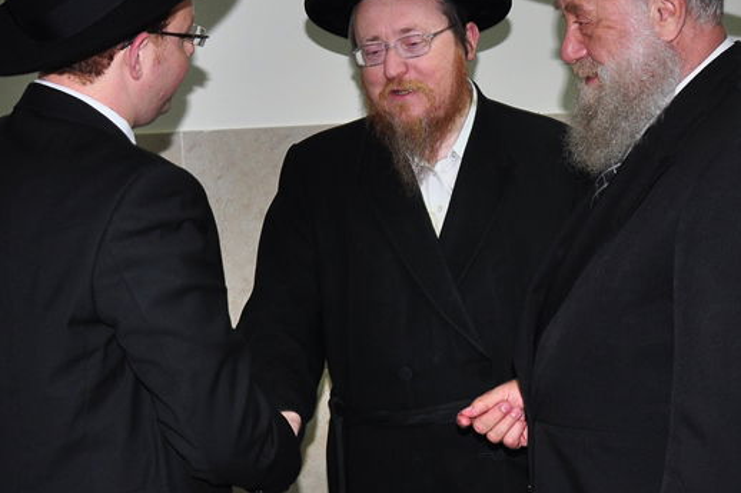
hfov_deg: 26.3
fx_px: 1584
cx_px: 389
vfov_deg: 17.7
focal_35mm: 77
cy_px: 226
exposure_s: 1/60
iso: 400
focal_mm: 26
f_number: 6.3
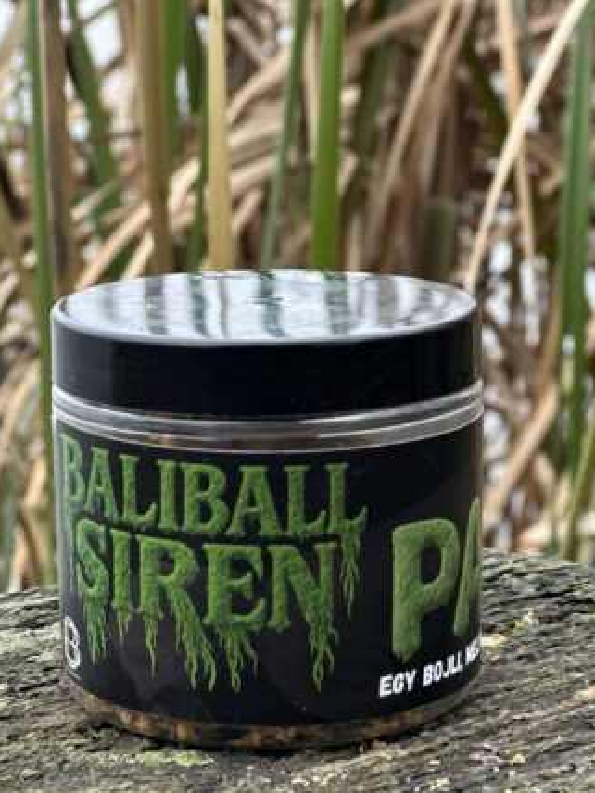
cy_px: 529
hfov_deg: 14.4
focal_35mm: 103
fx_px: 2361
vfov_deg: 19.0
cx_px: 334
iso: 200
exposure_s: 1/121
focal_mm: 9
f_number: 2.8
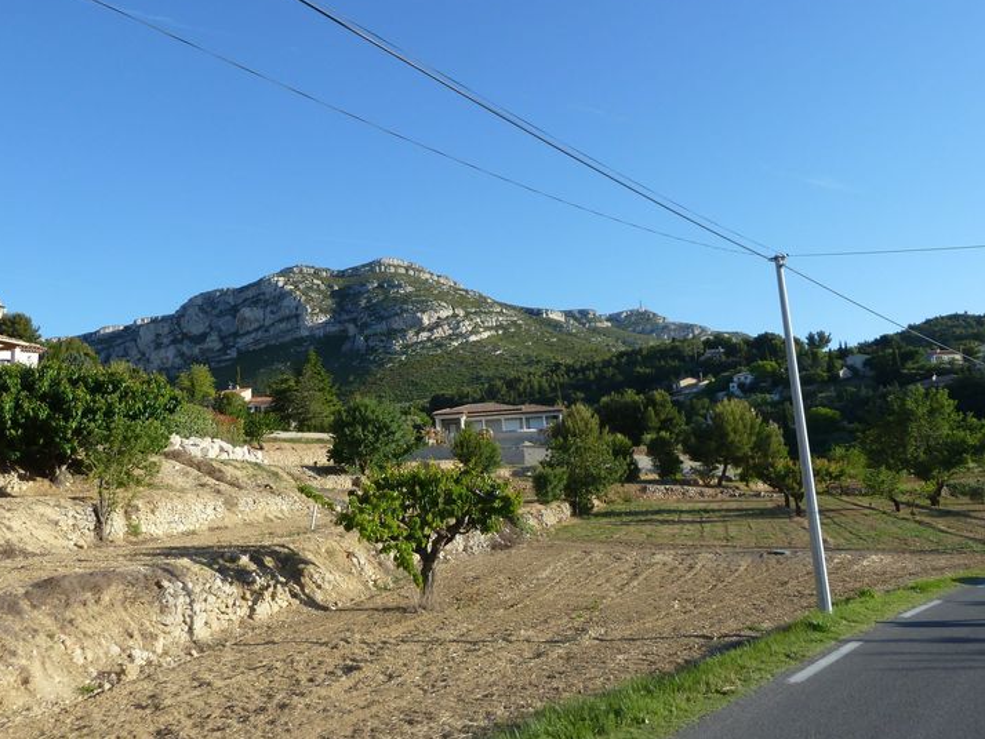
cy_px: 328
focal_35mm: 28
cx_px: 435
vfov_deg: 49.7
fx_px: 797
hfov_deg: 63.2
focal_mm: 4.1
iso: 80
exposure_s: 1/400
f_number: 4
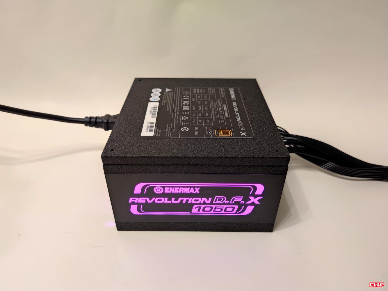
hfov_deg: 71.6
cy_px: 146
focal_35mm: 24
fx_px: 269
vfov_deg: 56.8
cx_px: 194
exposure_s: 1/18
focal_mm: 6.78
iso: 404
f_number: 1.85
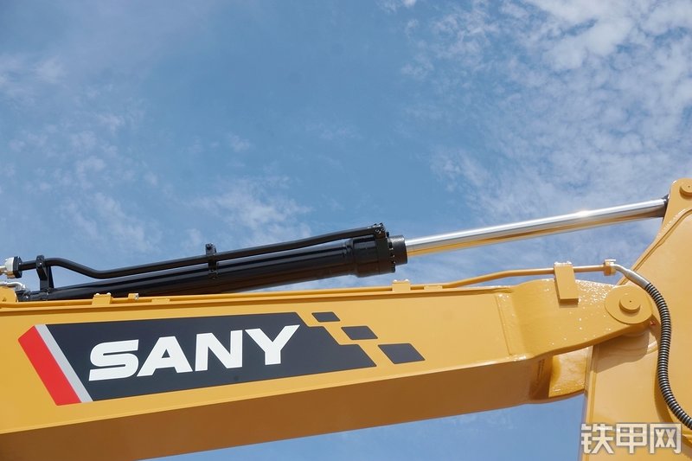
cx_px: 346
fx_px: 951
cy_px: 230
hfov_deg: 40.0
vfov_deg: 27.2
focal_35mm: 50
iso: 100
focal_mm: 33
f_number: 9
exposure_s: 1/320
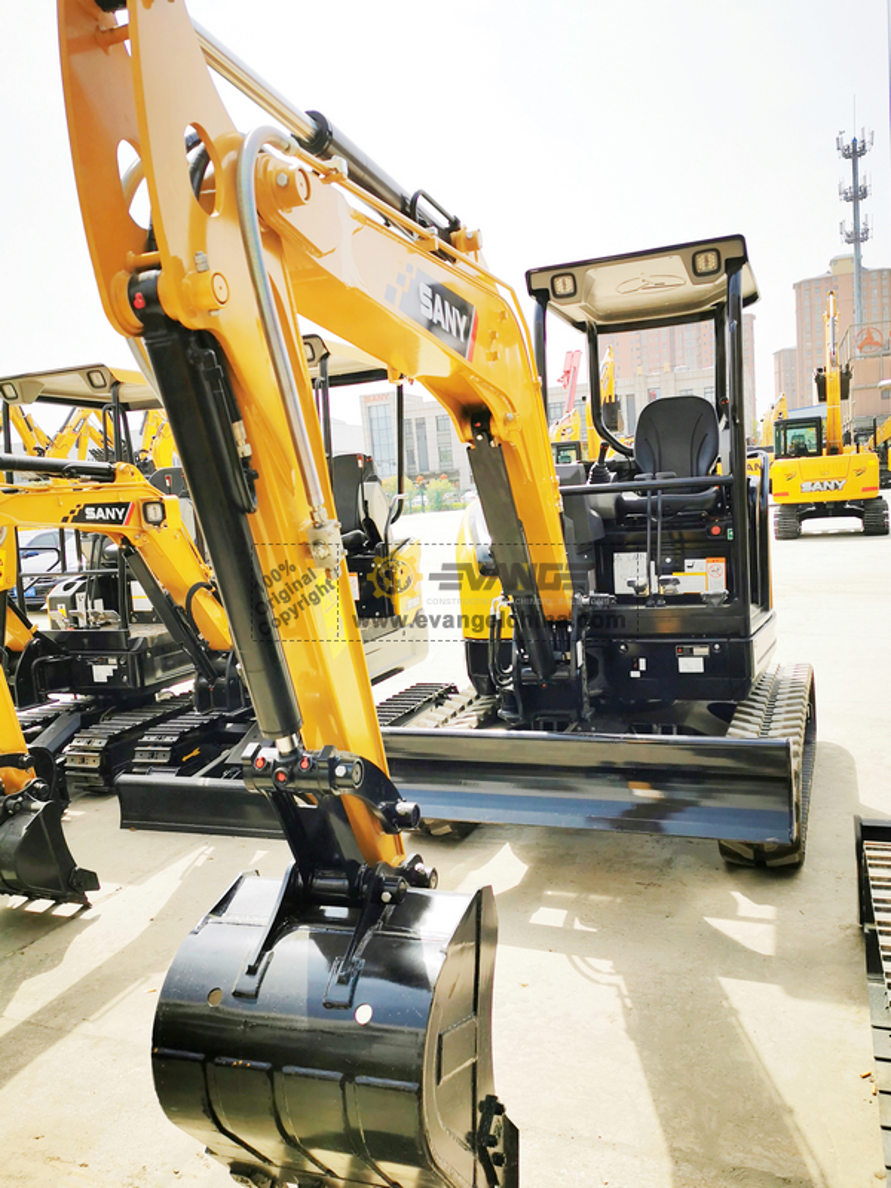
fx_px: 927
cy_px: 594
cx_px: 446
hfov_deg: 51.4
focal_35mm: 27
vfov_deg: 65.3
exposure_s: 1/2392
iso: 50
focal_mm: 5.56
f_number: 1.6
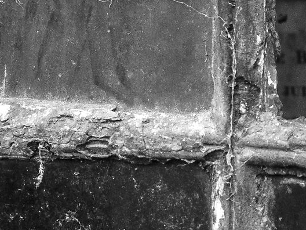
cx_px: 453
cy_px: 15
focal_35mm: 109
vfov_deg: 13.4
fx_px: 964
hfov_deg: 16.5
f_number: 5
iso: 640
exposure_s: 1/80
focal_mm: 12
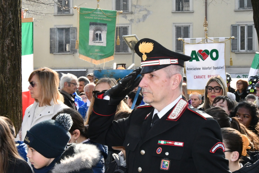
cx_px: 130
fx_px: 539
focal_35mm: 75
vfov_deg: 18.2
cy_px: 86
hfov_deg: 27.0
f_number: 32
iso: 5000
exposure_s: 1/250
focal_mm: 50
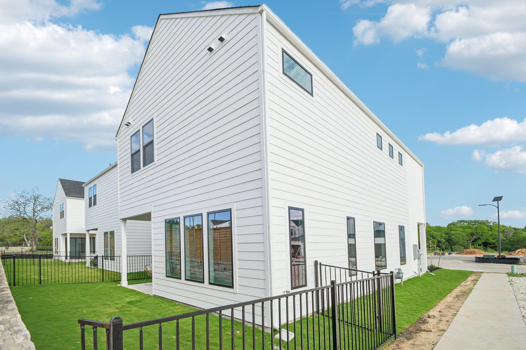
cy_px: 175
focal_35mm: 15
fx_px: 219
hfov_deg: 100.4
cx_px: 263
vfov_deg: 77.3
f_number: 8
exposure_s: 1/1250
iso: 400
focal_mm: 10
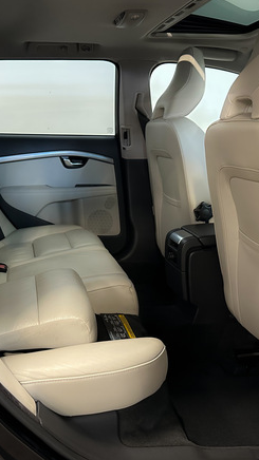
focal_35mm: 36
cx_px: 25
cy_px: 234
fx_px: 440
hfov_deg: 31.3
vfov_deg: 55.3
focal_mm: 6.86
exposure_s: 1/45
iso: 1000
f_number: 1.8
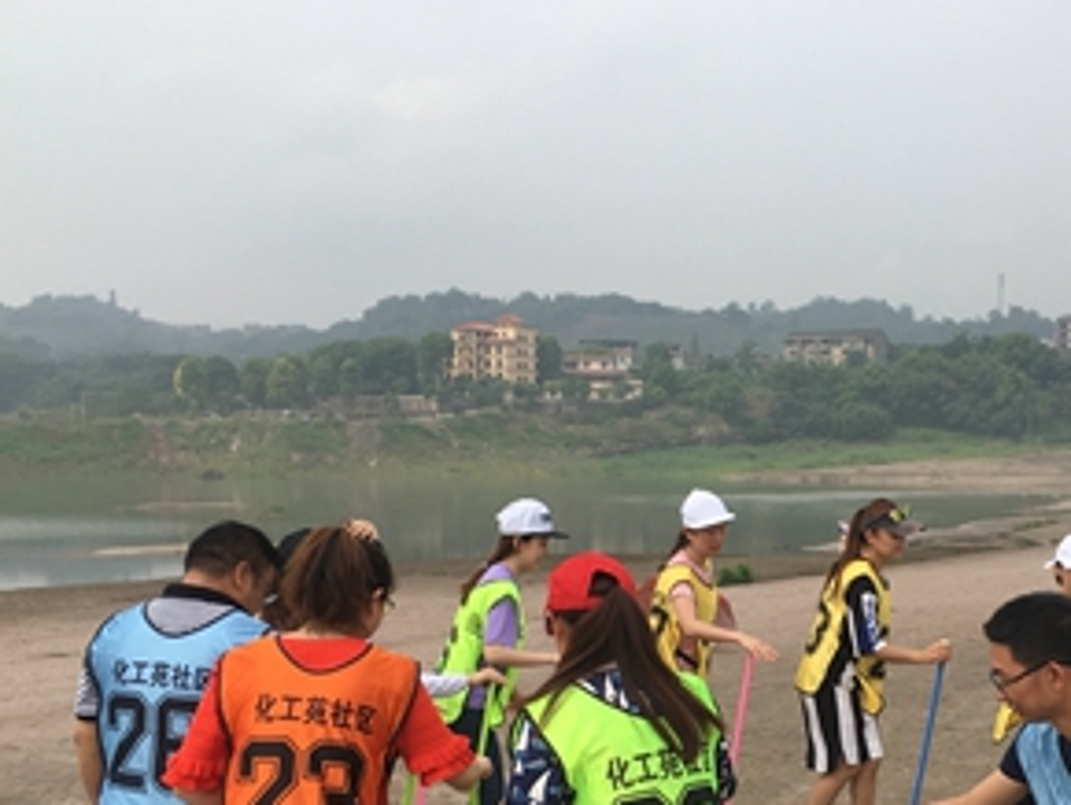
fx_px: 1548
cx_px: 809
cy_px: 667
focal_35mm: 50
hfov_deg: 37.2
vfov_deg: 28.4
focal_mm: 4.15
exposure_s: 1/1923
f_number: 2.2
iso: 25
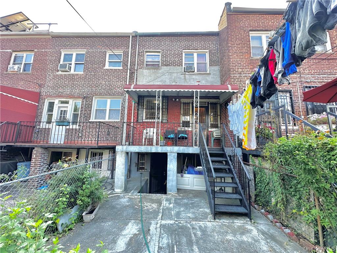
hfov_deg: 102.1
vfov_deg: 85.7
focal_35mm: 14
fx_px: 136
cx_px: 168
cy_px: 126
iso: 40
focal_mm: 2.22
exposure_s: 1/123
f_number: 2.2
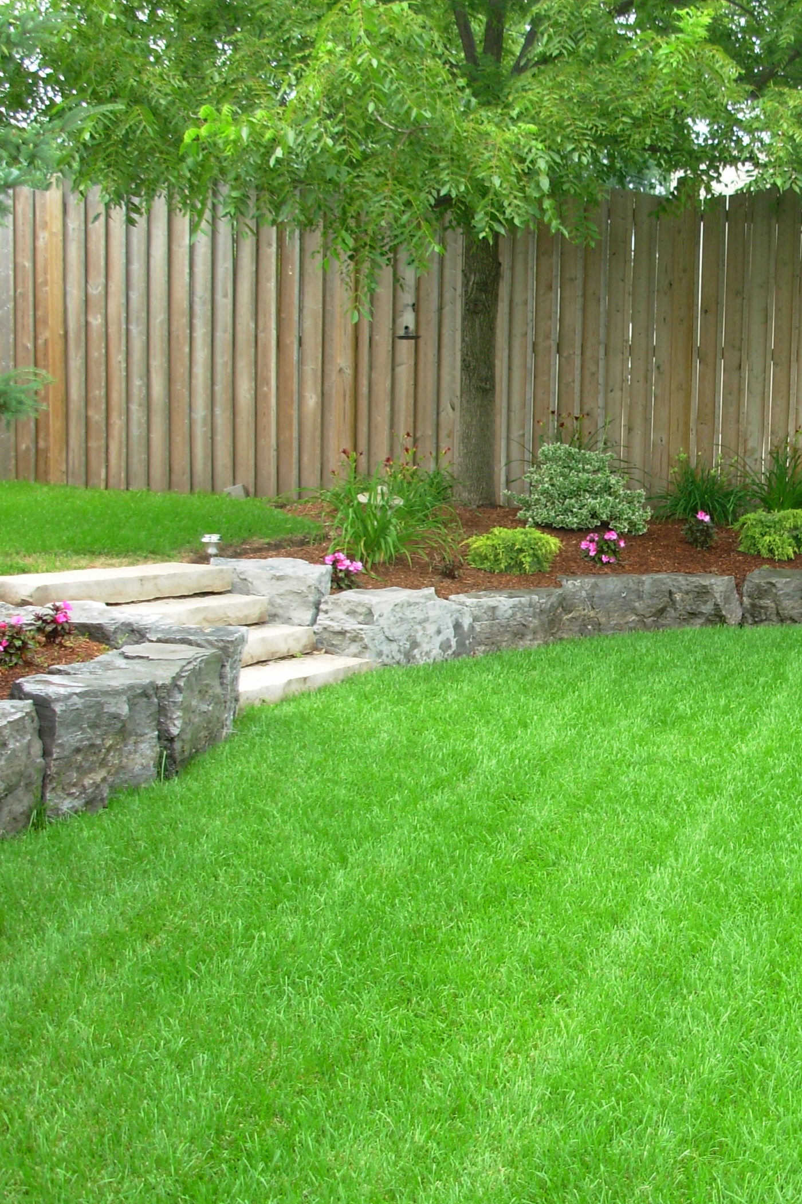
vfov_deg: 37.5
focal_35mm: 53
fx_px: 1771
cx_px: 724
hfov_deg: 24.8
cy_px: 603
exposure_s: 1/148
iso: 50
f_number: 2.9
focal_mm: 6.3
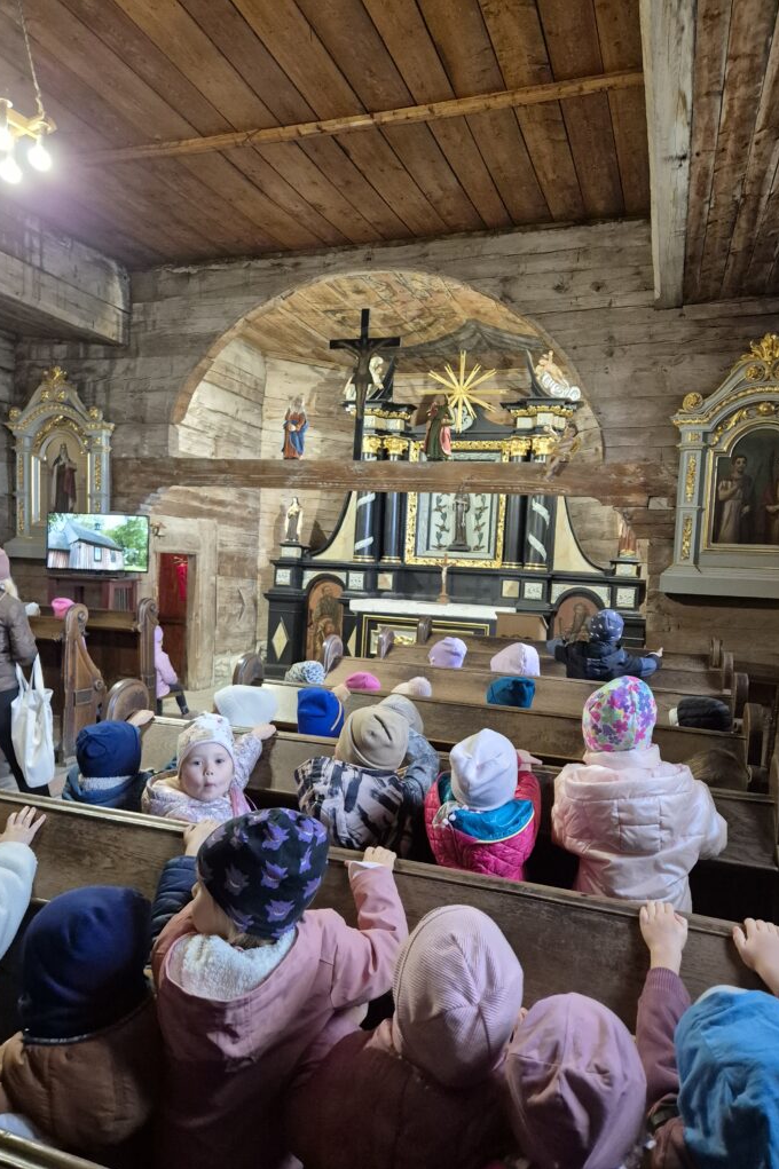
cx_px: 390
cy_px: 585
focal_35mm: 24
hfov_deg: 53.1
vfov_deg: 73.8
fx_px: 779
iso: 1250
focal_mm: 5.4
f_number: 1.8
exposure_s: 1/100
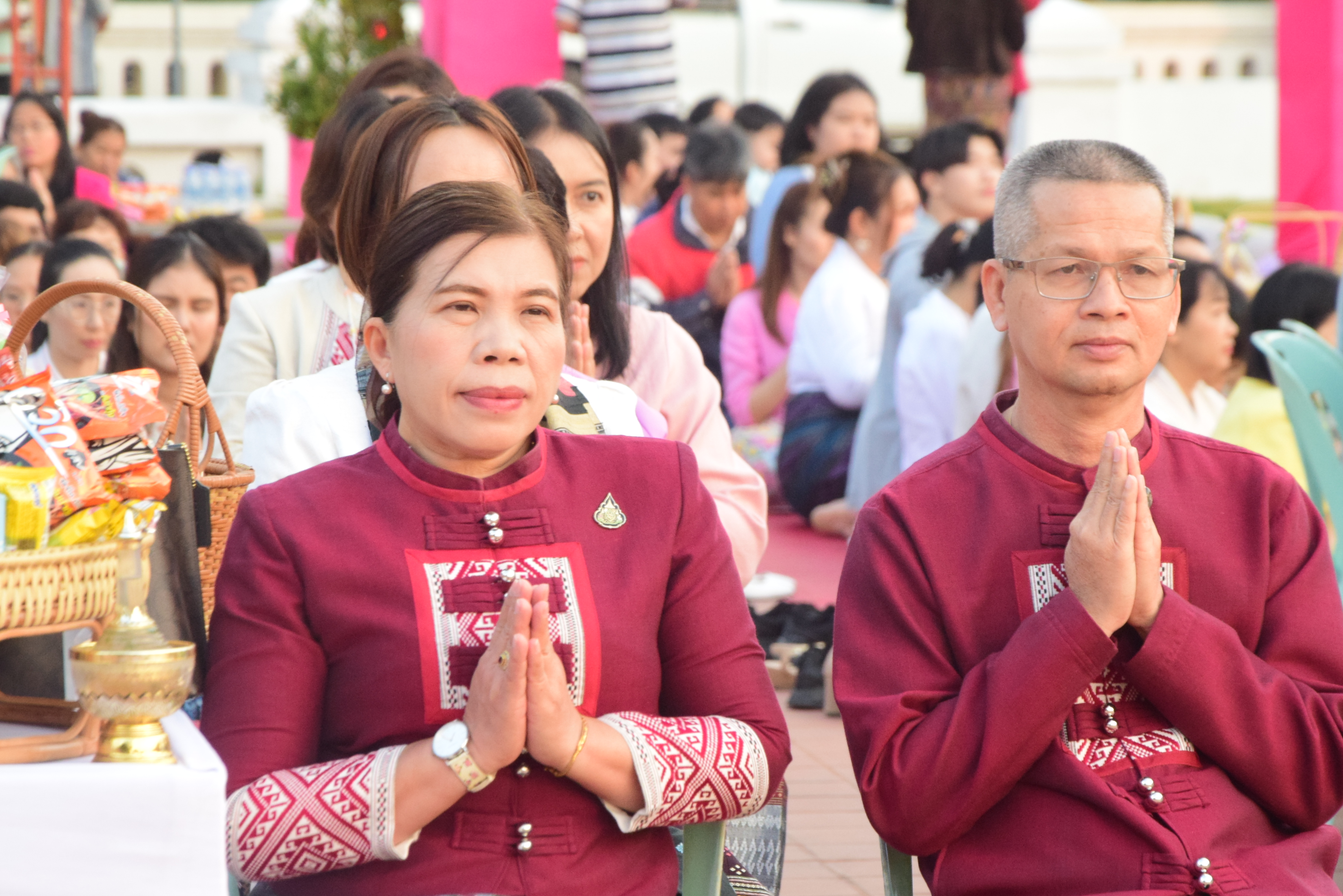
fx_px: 7449
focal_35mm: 200
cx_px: 739
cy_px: 503
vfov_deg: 6.9
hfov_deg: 10.3
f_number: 8
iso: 1600
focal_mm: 105
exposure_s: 1/160
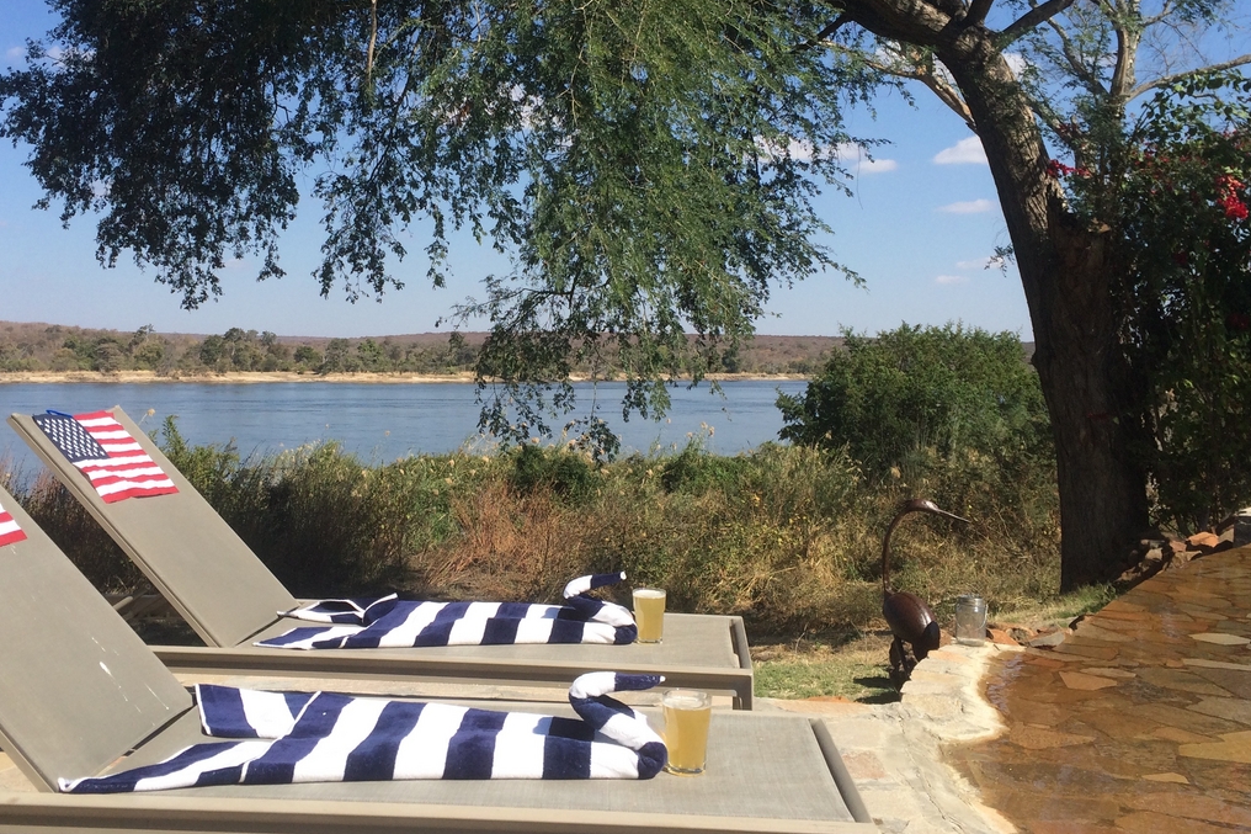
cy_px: 314
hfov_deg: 50.4
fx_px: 1320
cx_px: 515
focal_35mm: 38
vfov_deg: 34.9
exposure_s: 1/2053
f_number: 2.2
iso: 32
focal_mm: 4.15
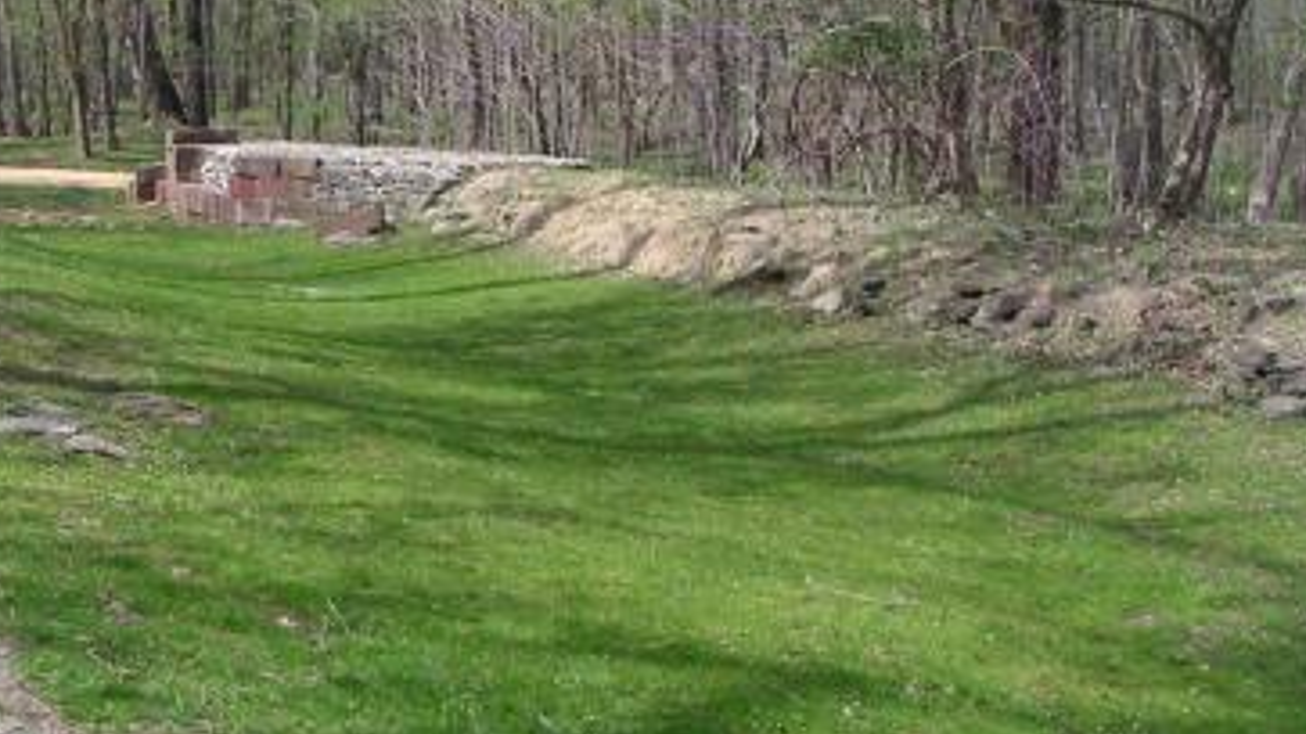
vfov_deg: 16.5
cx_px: 345
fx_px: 2527
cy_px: 281
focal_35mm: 73
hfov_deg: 28.6
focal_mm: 6
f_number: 2.8
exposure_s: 1/500
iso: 50
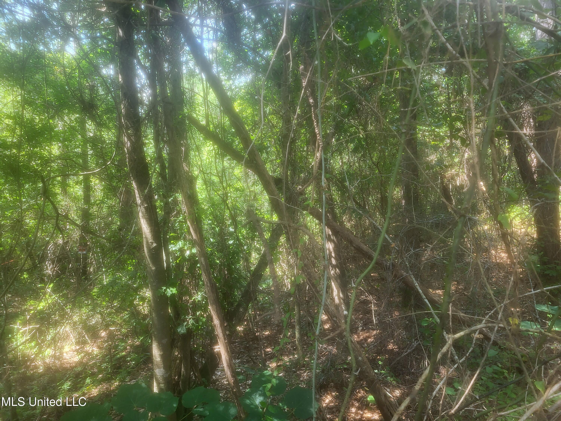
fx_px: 421
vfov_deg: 53.1
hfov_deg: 67.3
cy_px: 210
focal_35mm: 26
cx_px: 280
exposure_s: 1/120
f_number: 1.8
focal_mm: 5.4
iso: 80
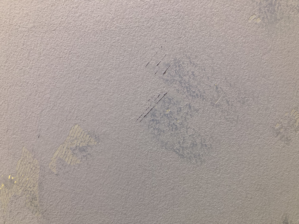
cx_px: 150
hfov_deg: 63.4
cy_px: 112
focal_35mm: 28
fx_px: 242
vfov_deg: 49.7
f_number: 1.8
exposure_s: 1/60
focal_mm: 3.99
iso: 100
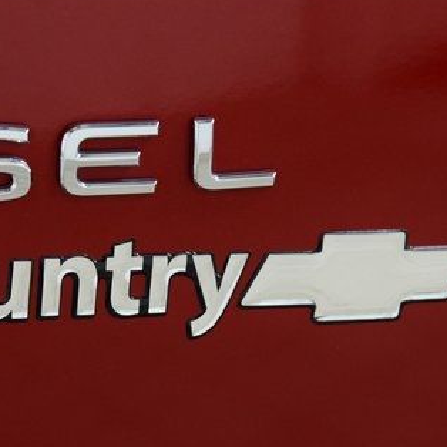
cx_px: 145
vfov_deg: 9.6
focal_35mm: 182
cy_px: 265
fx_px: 2659
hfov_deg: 9.6
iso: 1600
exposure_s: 1/30
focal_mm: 70
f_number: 5.6
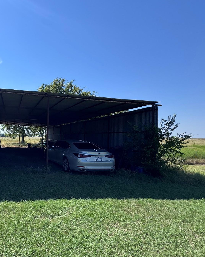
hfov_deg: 56.6
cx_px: 21
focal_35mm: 21
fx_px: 159
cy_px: 131
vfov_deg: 77.6
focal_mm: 2.22
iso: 40
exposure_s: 1/1420
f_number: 2.2
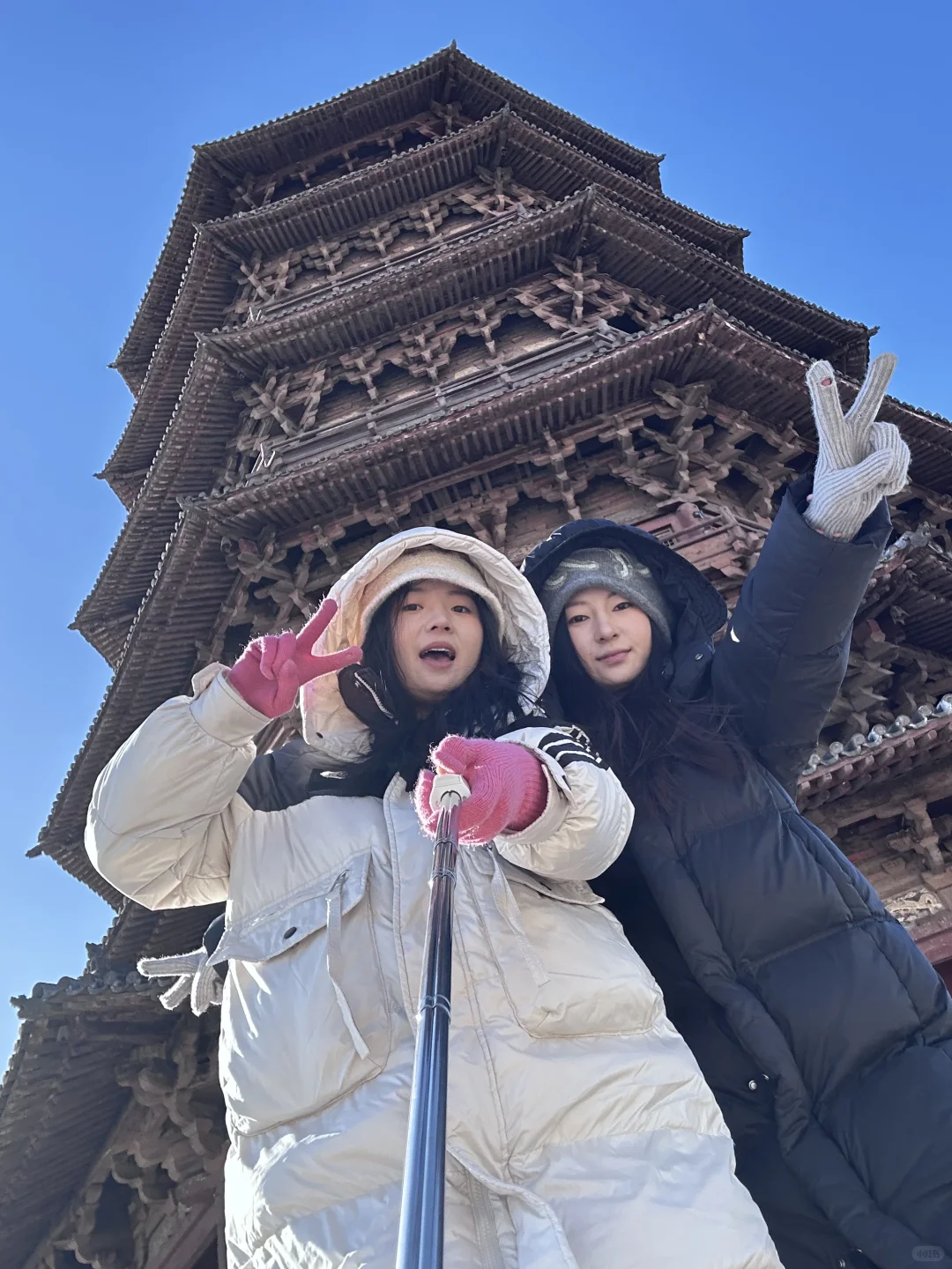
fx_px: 1100
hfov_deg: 46.8
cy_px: 634
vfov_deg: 60.0
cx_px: 476
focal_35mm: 30
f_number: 1.9
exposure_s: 1/314
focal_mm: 2.69
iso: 25
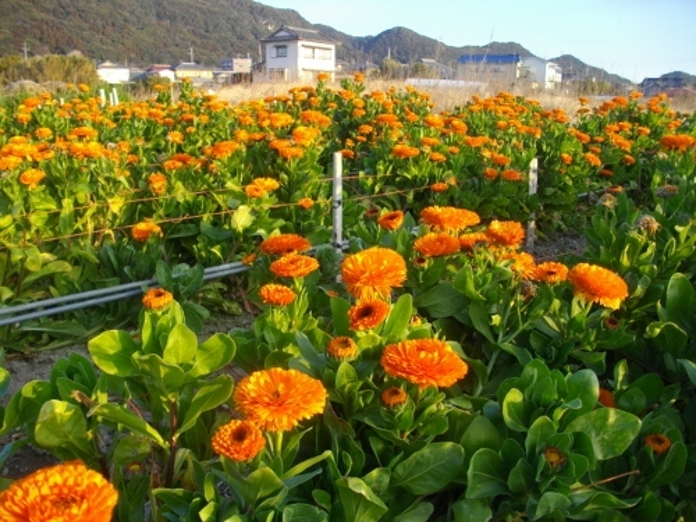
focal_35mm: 32
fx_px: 643
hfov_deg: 56.8
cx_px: 348
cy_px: 261
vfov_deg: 44.2
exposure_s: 1/200
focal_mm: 5.7
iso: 100
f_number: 2.9
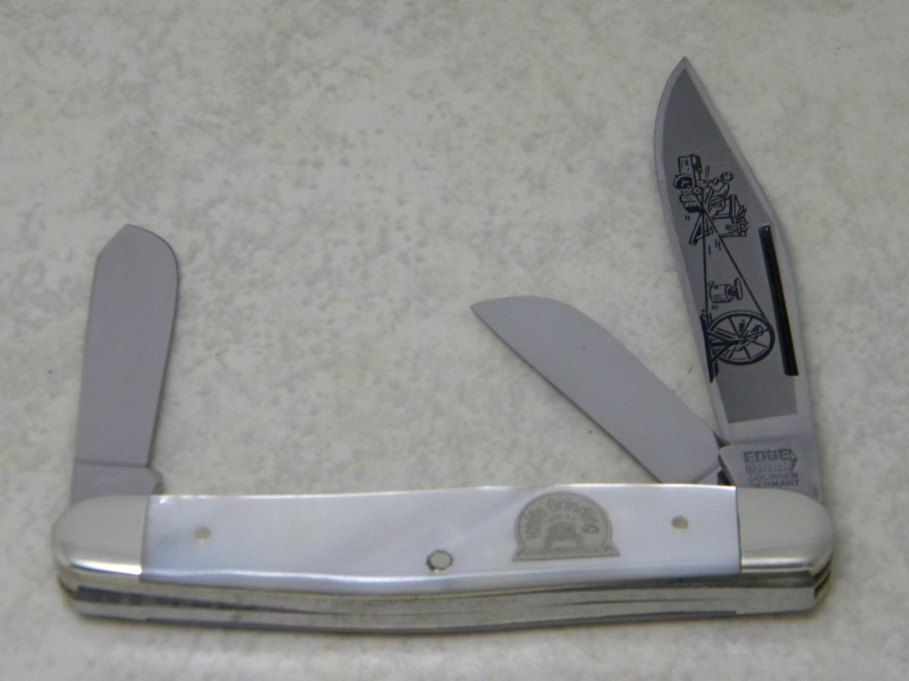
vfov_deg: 10.0
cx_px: 454
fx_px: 3886
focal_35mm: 148
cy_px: 340
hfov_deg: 13.3
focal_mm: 26.8
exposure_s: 1/30.4
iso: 400
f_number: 5
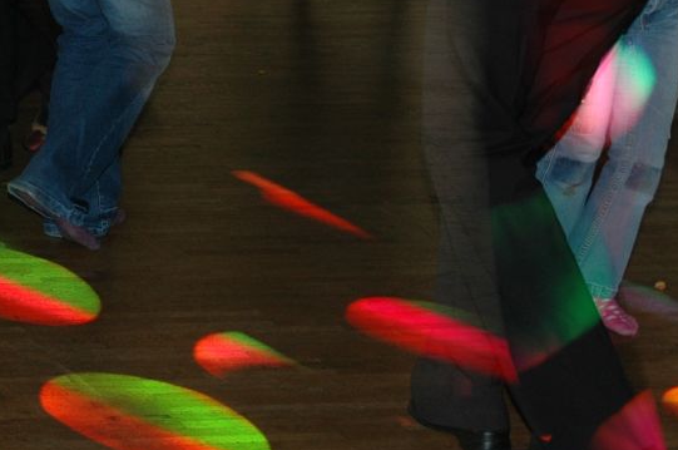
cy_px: -30
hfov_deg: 15.0
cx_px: -251
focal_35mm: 129
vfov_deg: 10.5
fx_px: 2433
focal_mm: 31
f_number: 4
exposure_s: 1/6
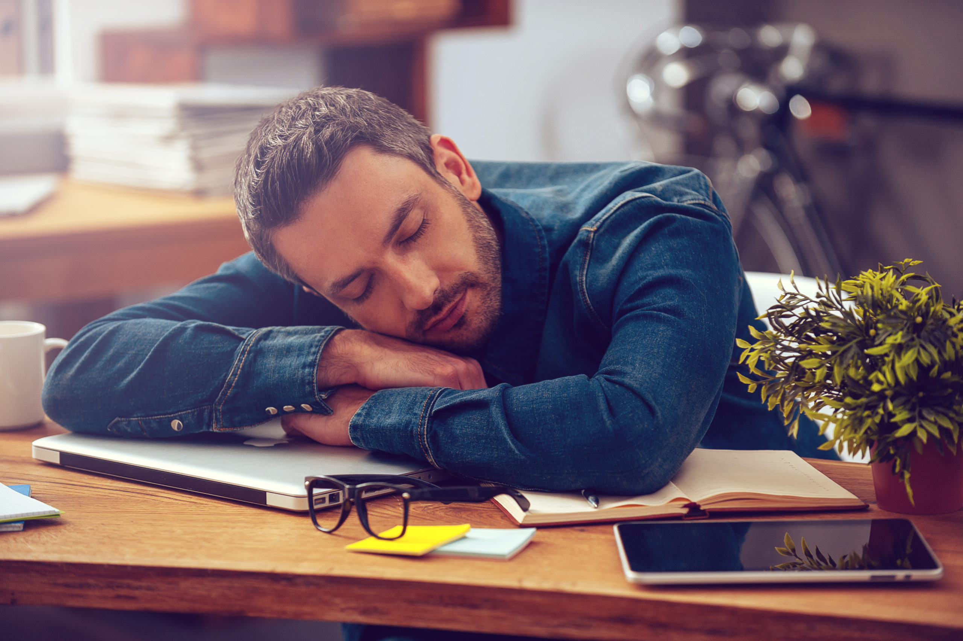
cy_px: 320
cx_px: 482
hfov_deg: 15.8
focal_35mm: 130
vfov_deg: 10.5
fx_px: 3475
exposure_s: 1/100
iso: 200
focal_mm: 130
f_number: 3.5
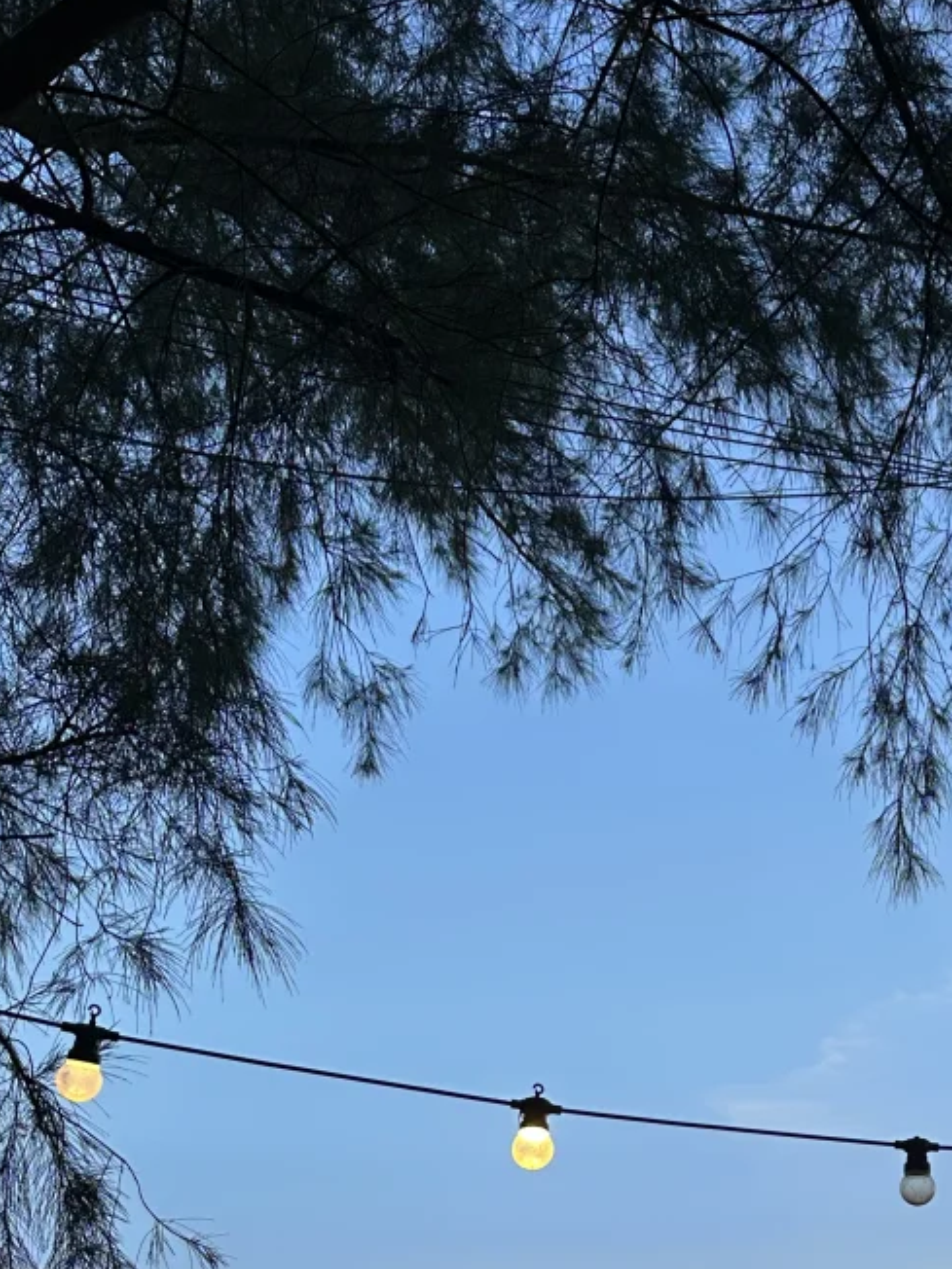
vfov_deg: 34.5
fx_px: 1943
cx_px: 993
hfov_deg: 25.9
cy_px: 1098
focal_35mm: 53
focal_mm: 6.86
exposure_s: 1/100
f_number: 1.78
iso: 64
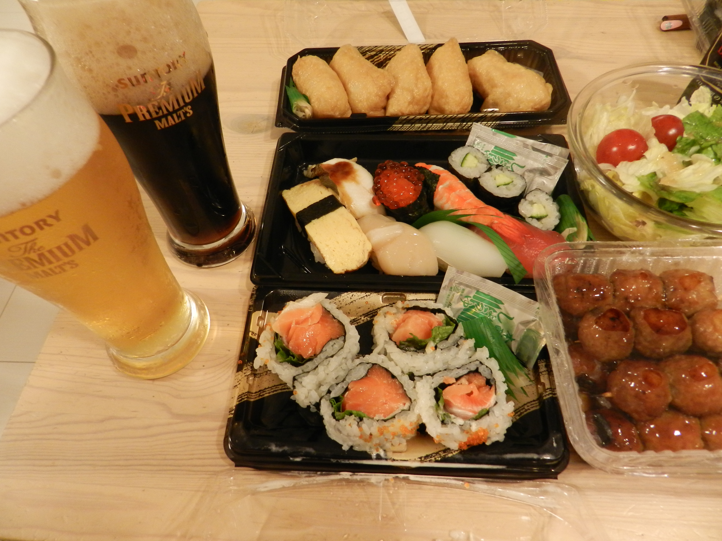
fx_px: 480
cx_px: 361
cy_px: 270
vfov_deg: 58.9
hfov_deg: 73.9
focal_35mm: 23
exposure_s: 1/13
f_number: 3.4
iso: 400
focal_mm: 4
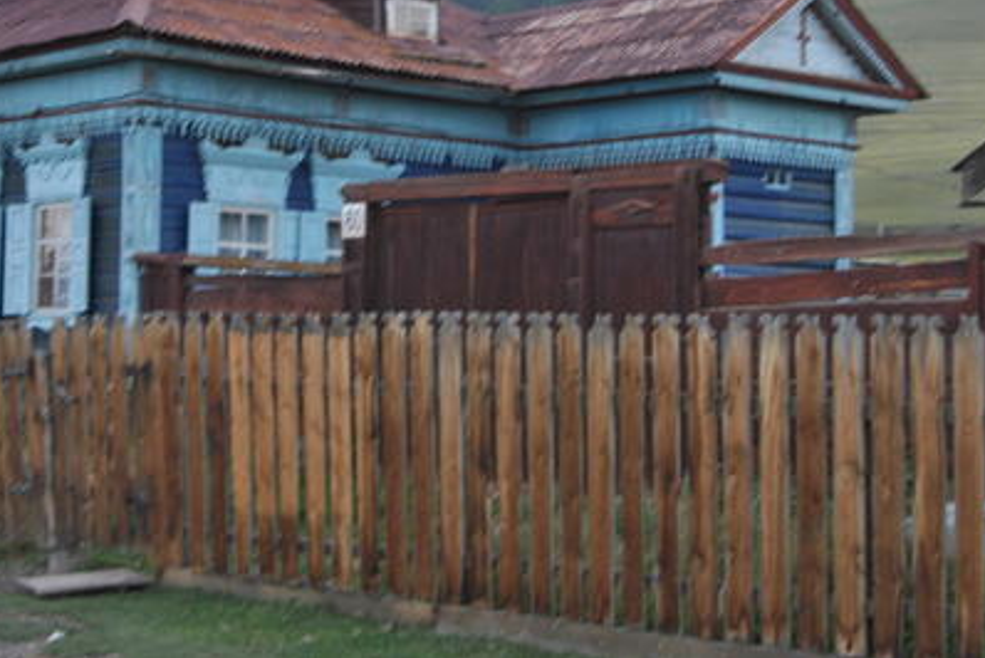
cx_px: 381
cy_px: 134
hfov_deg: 24.7
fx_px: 2245
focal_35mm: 82
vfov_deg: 16.6
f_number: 5
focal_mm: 34
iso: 200
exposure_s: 1/100
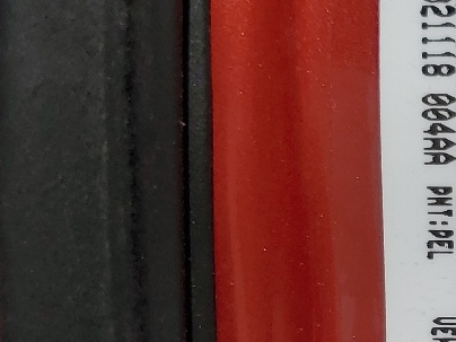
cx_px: 585
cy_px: 394
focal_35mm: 103
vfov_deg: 14.0
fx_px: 1357
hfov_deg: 17.9
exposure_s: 1/10000
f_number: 1.5
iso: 50
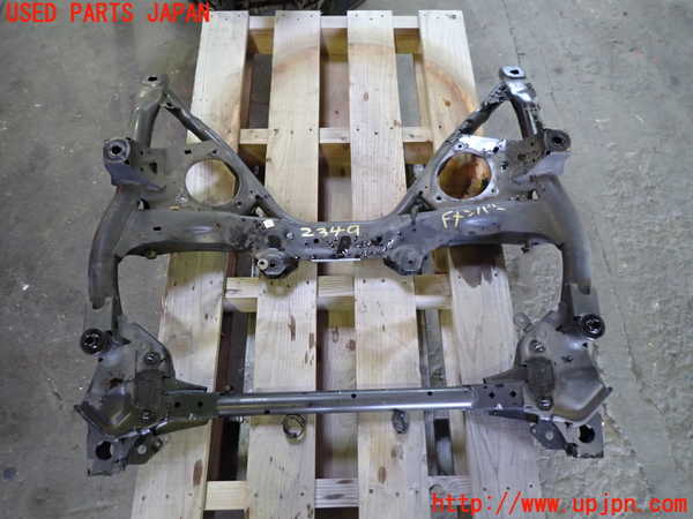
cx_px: 346
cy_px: 260
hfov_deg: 69.4
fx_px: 500
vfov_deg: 54.9
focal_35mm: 25
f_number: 2
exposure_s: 1/30
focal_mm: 4.5
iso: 400
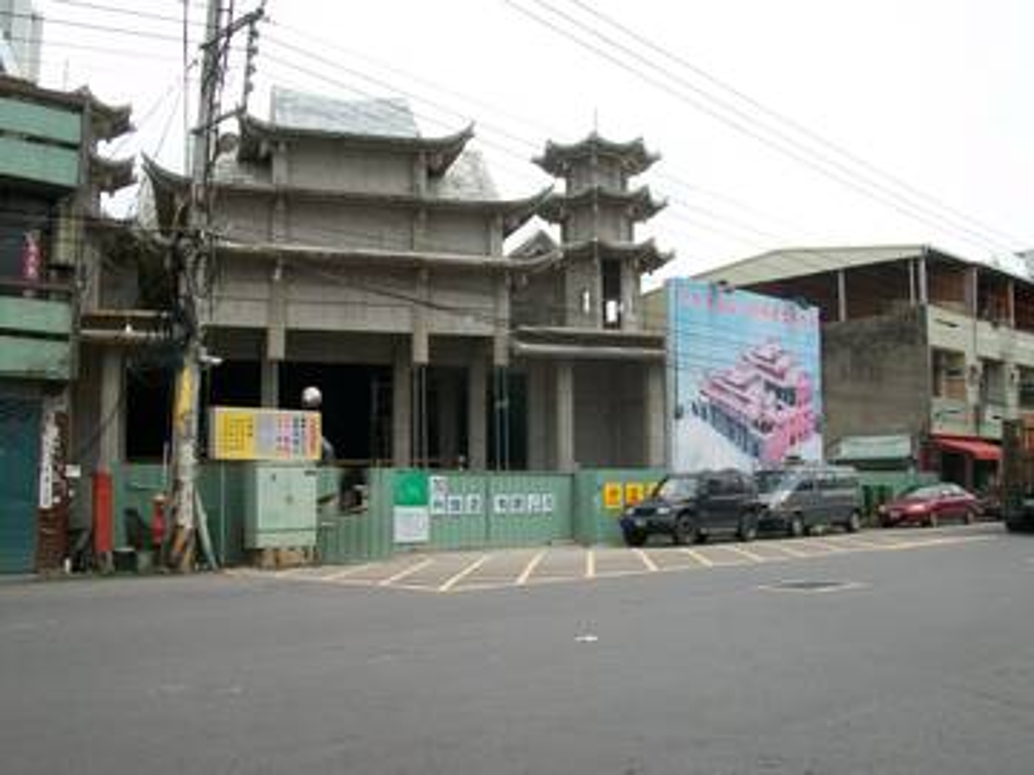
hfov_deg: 54.0
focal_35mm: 34
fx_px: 1016
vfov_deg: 41.8
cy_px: 388
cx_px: 517
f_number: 5.5
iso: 80
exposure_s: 1/250
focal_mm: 5.7
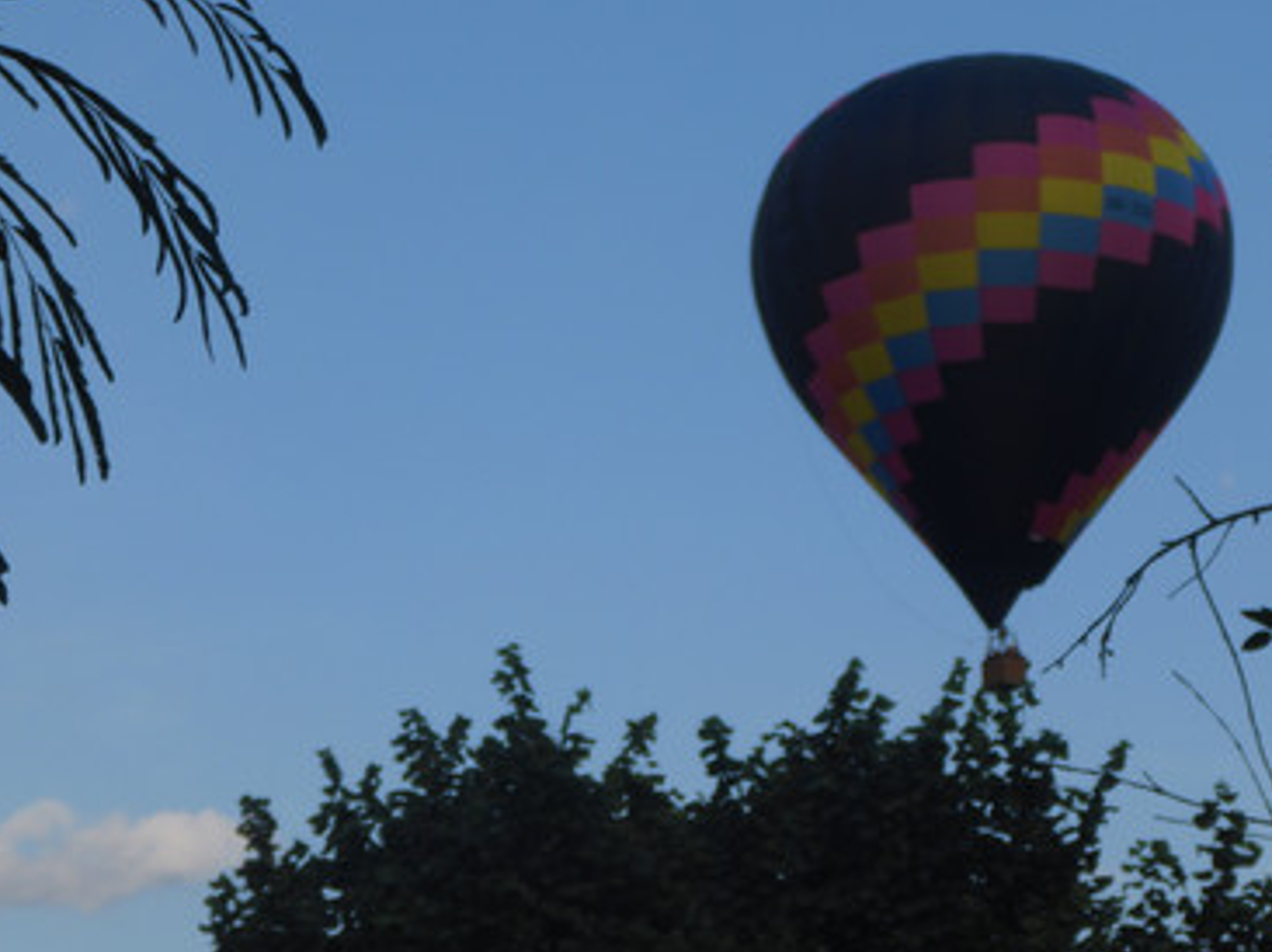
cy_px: 363
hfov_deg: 20.2
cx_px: 775
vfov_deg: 15.2
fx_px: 3562
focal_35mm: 97
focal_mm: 12.6
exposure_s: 1/200
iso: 80
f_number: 5.4
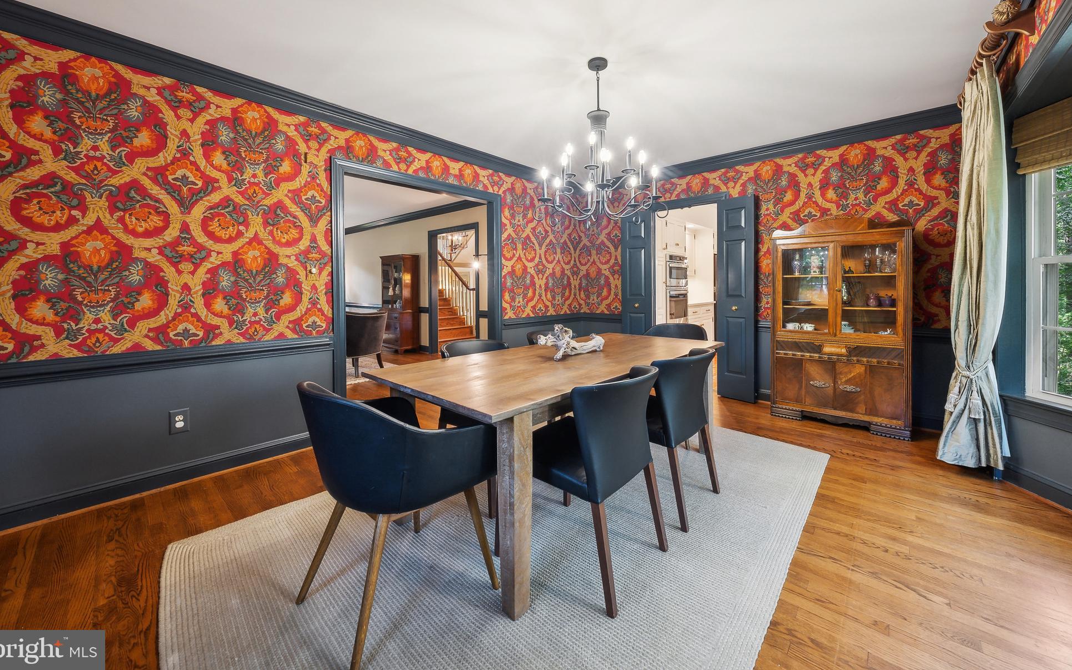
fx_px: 380
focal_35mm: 13
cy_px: 291
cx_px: 551
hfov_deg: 109.3
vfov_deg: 82.4
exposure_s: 1/15
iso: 640
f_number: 7.1
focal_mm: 12
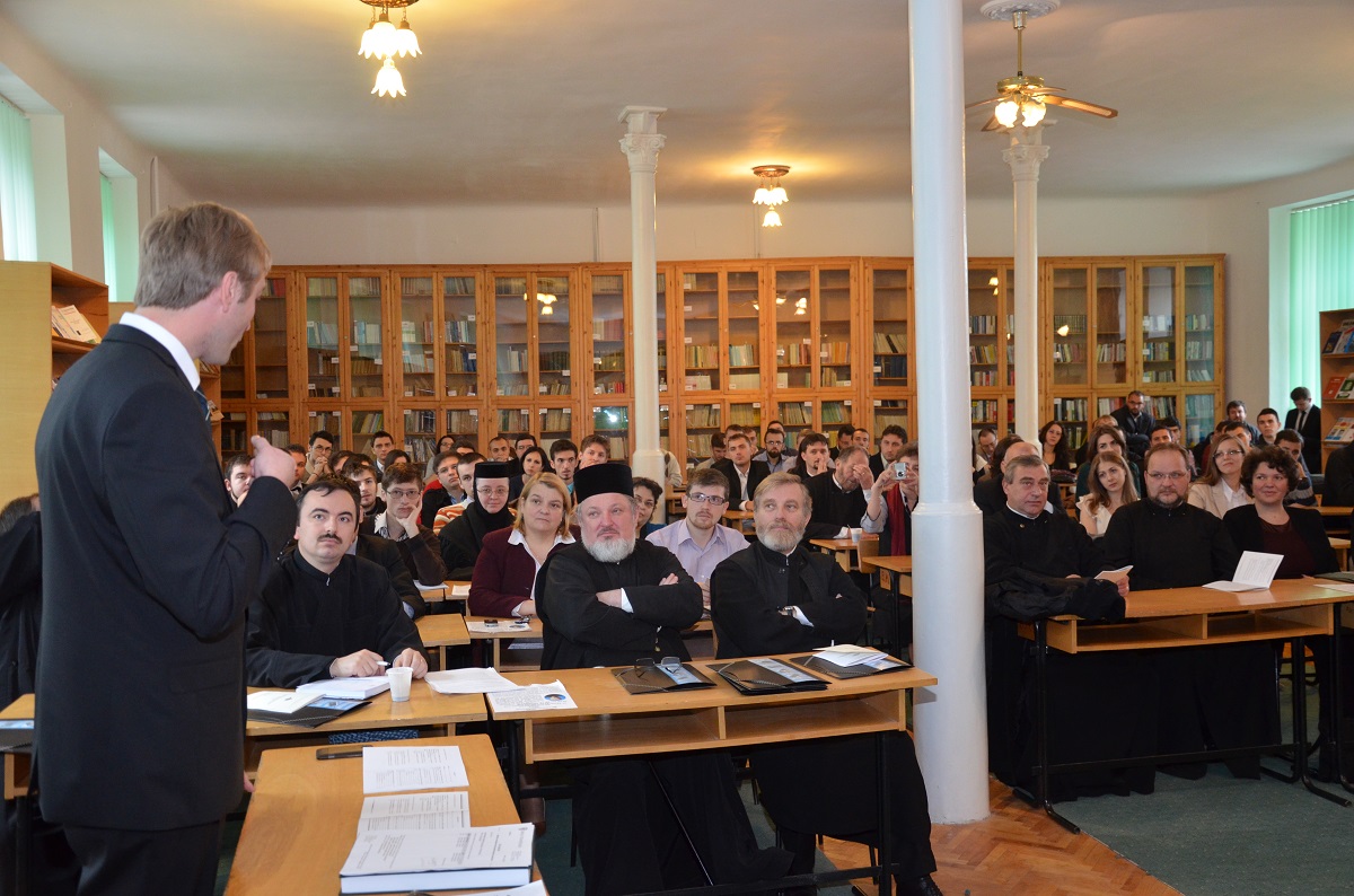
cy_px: 448
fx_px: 1351
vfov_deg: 36.7
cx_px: 677
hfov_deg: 53.2
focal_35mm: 36
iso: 1100
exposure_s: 1/60
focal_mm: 24
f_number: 4
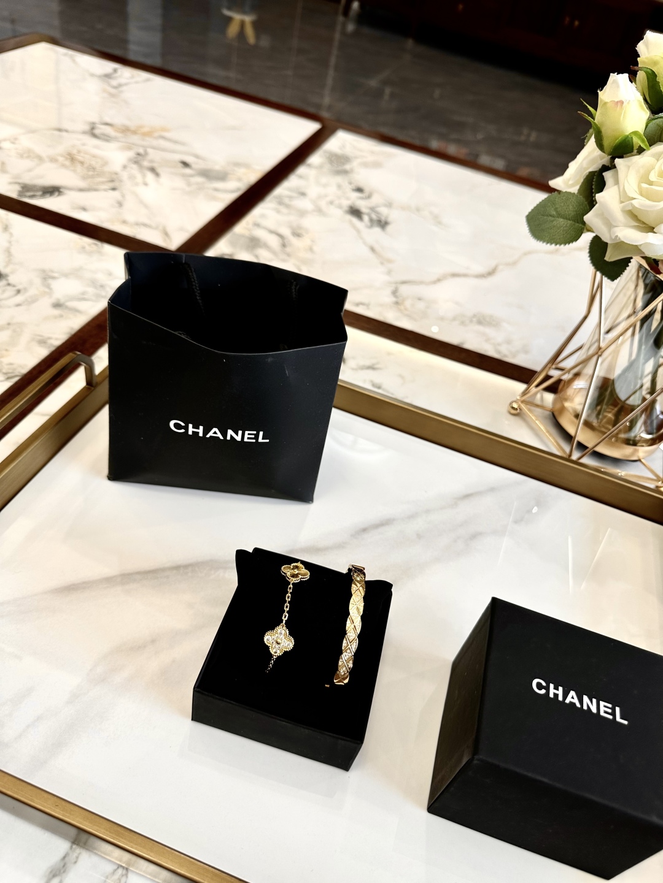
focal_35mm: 24
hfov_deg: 56.8
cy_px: 442
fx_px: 613
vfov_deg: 71.6
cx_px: 332
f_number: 1.78
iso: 80
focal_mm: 6.86
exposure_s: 1/100
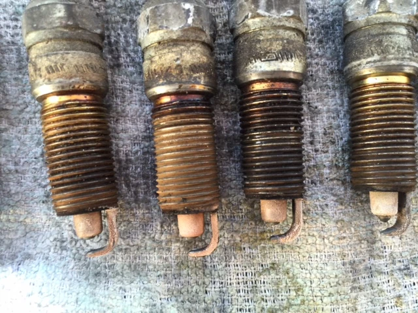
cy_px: 156
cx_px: 209
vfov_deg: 48.2
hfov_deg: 61.7
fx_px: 350
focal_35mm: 29
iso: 50
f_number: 2.2
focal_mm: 4.15
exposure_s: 1/30
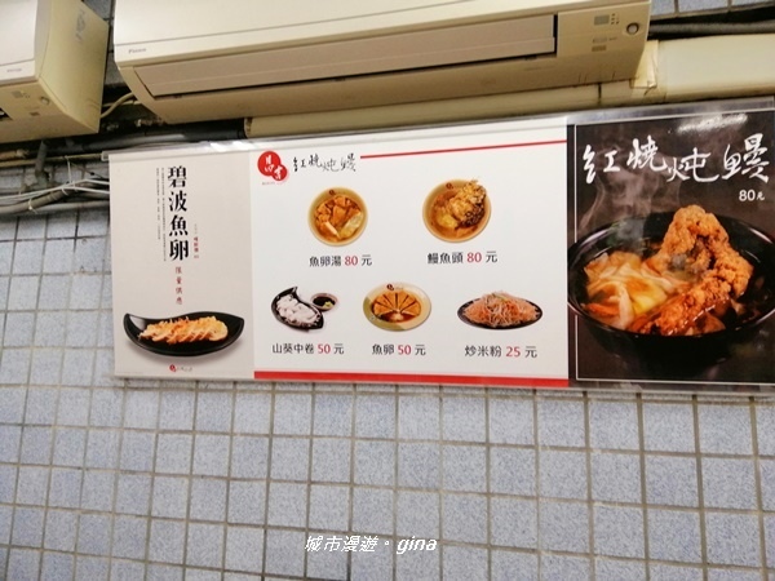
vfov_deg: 53.1
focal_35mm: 26
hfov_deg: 67.3
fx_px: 582
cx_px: 388
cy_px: 290
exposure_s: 1/30
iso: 200
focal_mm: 3.81
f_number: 2.2
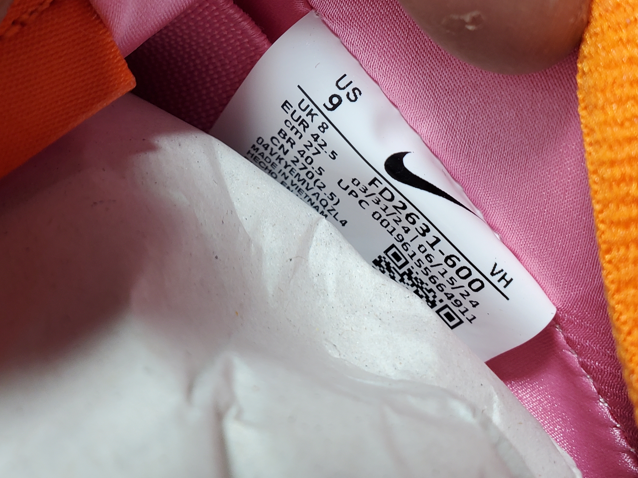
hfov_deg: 38.2
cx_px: 328
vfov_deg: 27.9
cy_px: 41
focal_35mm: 50
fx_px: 921
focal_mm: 4.3
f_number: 2.4
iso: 50
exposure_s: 1/150
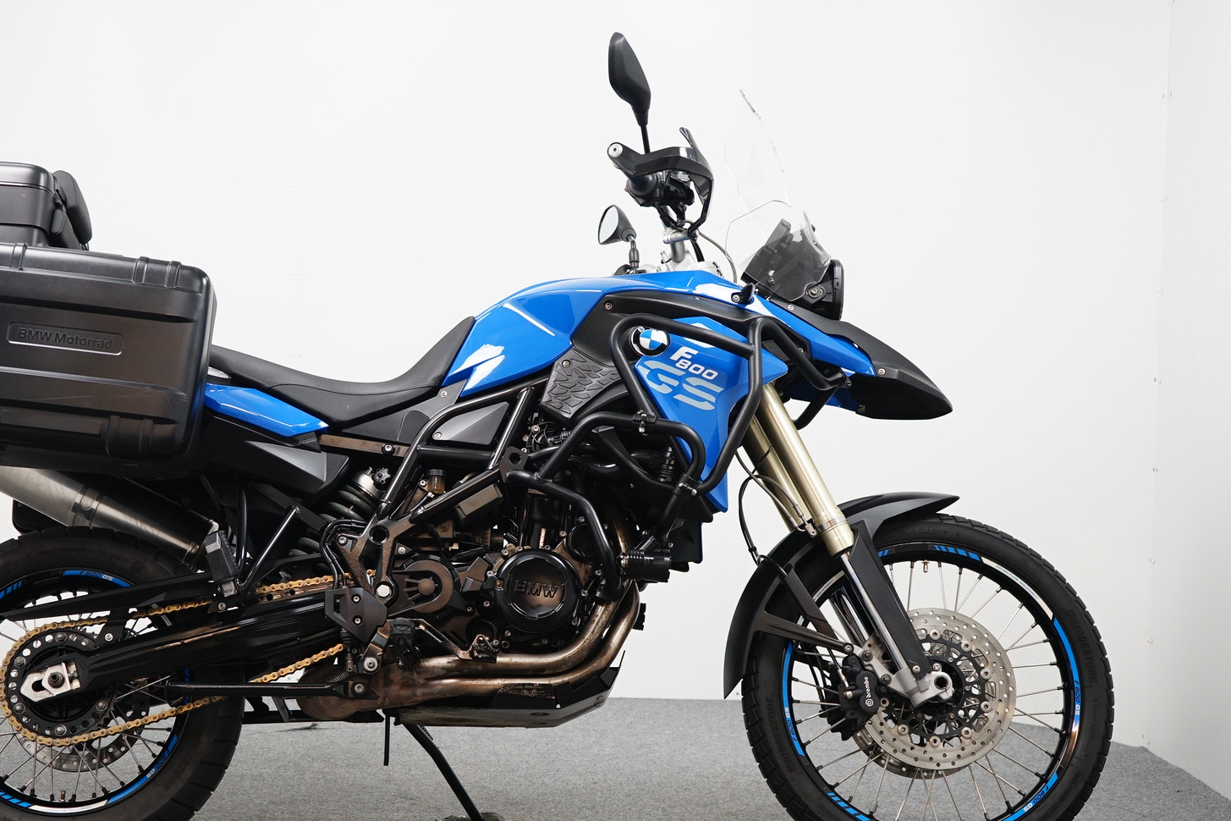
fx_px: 2120
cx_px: 510
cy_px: 488
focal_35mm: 62
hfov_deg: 32.3
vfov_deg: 21.9
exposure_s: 1/60
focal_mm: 47
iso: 1000
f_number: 4.5
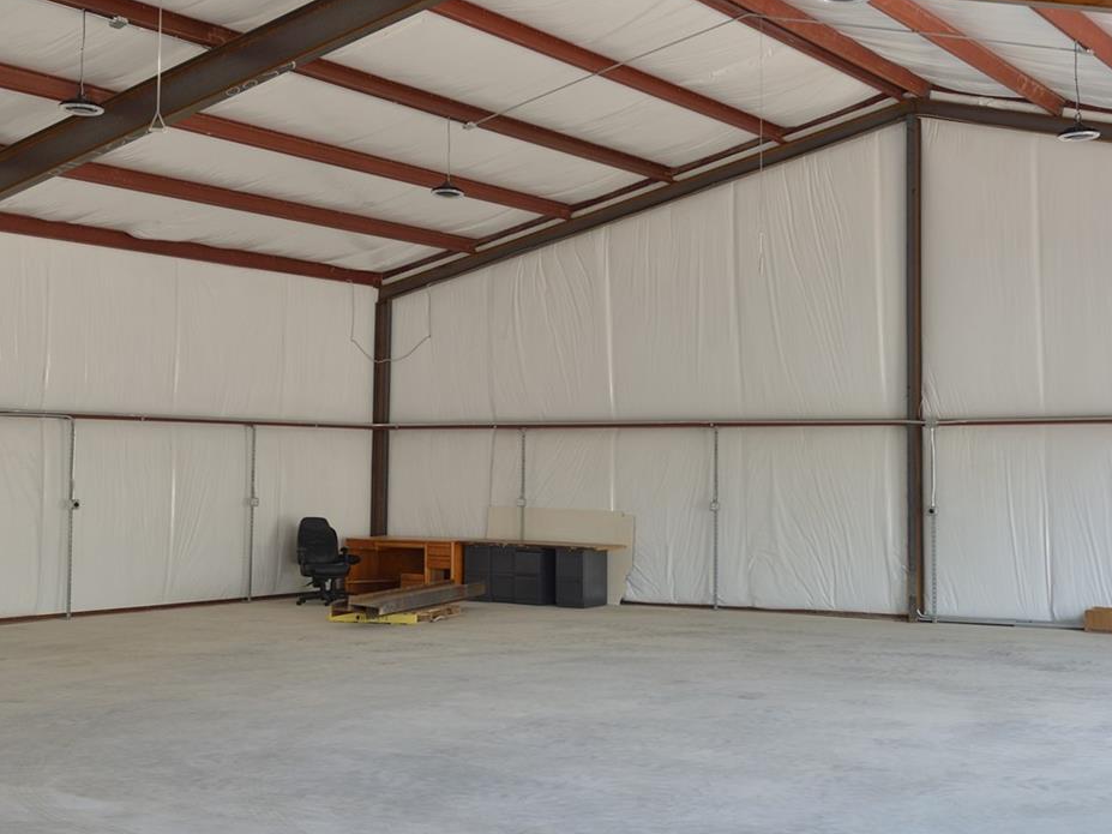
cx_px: 613
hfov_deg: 37.5
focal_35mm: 51
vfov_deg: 28.5
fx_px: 1638
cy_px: 367
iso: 100
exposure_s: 1/60
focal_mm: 24
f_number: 4
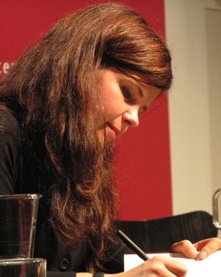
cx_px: 117
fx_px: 1702
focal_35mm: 208
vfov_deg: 9.3
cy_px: 138
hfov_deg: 7.4
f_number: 3.2
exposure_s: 1/15
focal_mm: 26.4
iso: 200
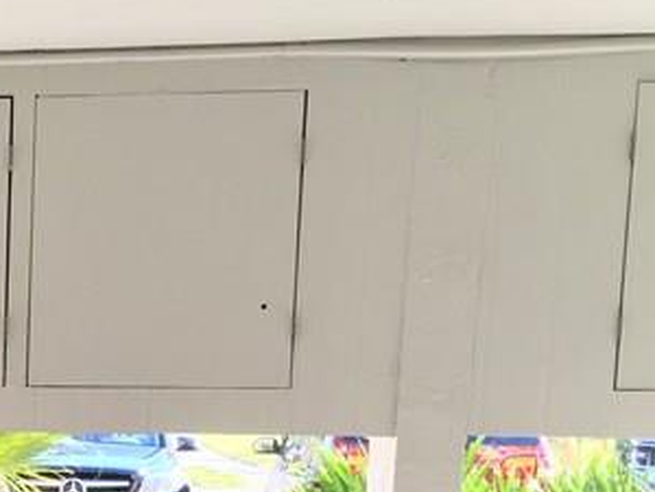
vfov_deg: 14.4
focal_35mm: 99
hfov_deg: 18.1
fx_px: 1873
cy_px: 614
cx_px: -266
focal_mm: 4.15
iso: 32
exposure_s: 1/120
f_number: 2.2
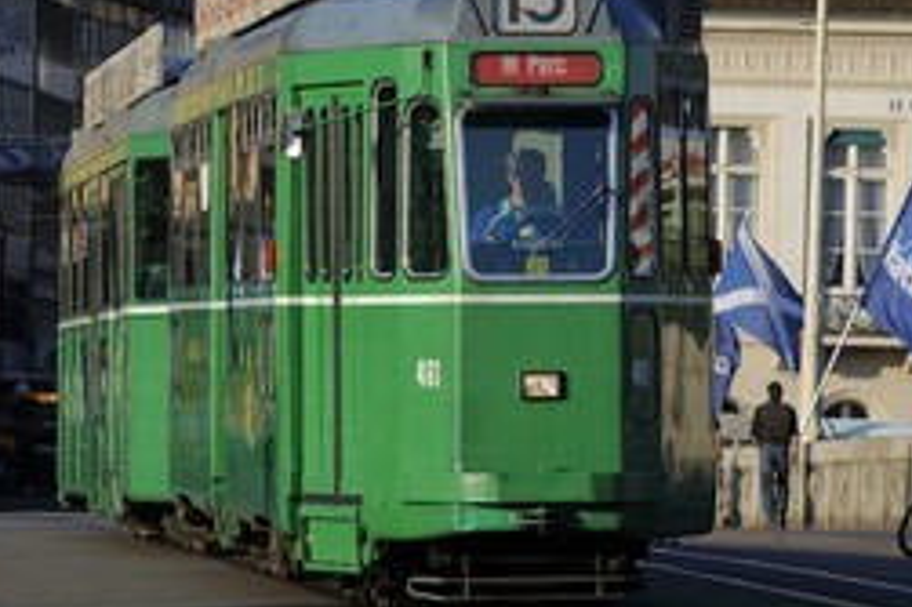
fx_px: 8481
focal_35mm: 335
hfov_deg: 6.2
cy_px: 225
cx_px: 429
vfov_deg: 4.1
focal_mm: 200
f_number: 7.1
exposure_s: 1/320
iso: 200
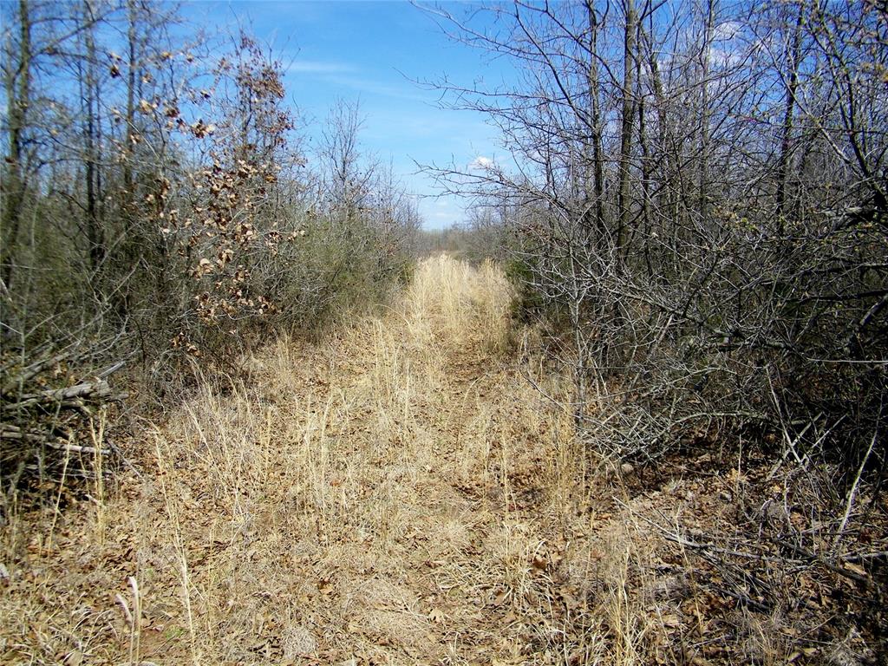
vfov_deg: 49.7
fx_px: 718
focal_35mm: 28
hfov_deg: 63.4
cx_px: 444
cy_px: 333
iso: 80
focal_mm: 5
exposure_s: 1/250
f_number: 7
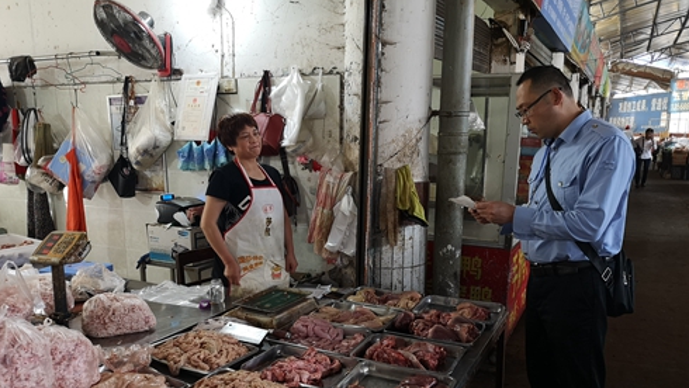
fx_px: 548
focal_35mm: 30
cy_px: 237
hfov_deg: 64.3
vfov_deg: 38.8
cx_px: 339
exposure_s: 1/60
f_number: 1.8
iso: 160
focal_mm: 3.95
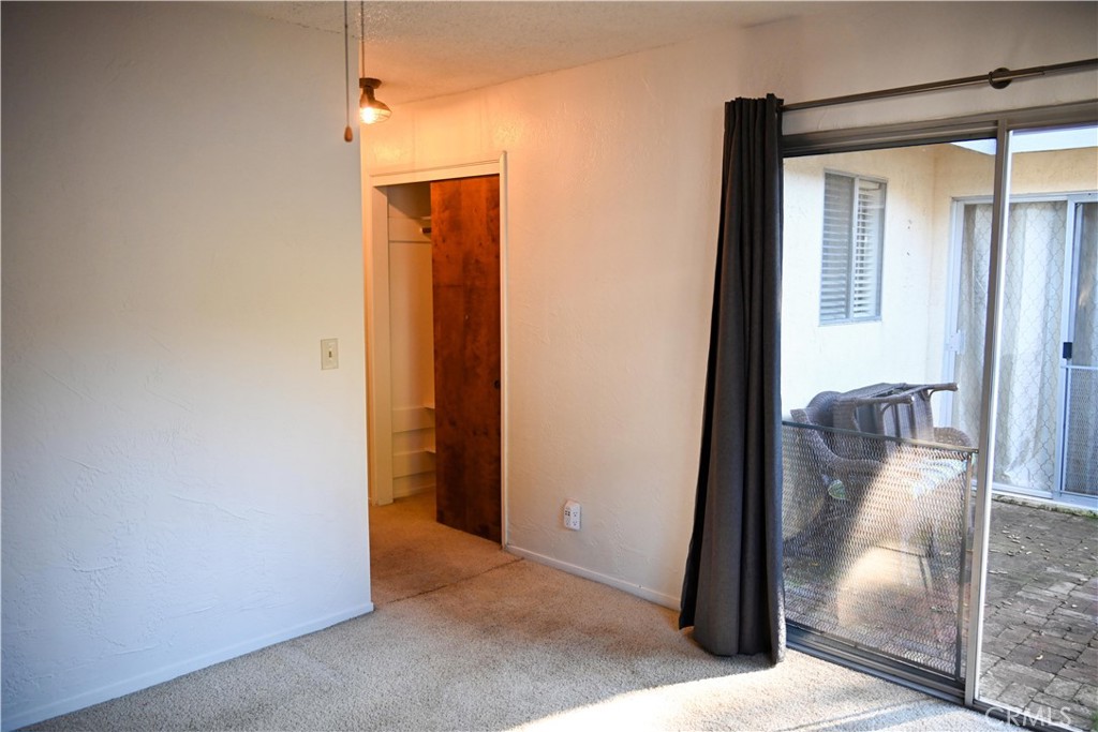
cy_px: 366
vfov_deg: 46.4
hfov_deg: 65.5
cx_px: 549
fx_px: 854
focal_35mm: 28
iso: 1250
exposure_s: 1/125
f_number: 4
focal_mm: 28
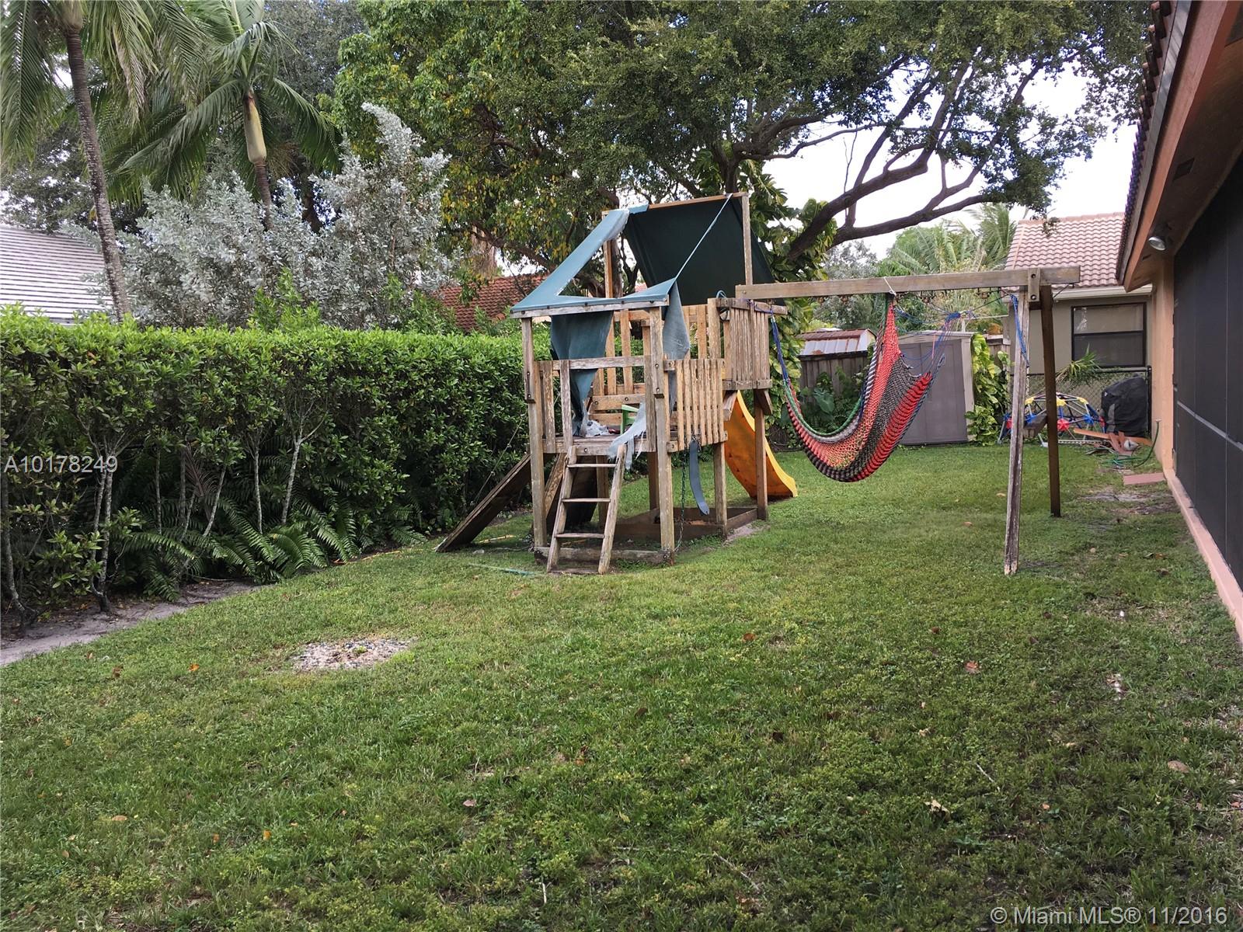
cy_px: 466
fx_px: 1041
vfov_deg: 48.2
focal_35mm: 29
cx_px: 622
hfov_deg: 61.7
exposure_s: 1/194
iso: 25
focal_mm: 4.15
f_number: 2.2
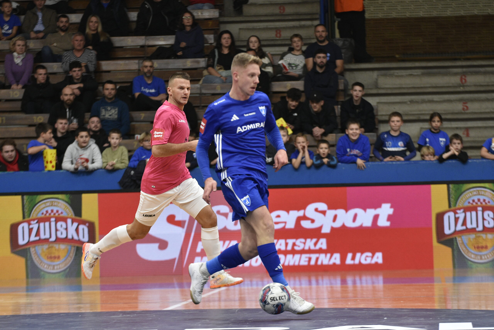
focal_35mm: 158
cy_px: 165
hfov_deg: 13.0
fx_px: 2162
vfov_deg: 8.7
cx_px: 247
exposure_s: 1/800
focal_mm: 105
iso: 1250
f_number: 2.8
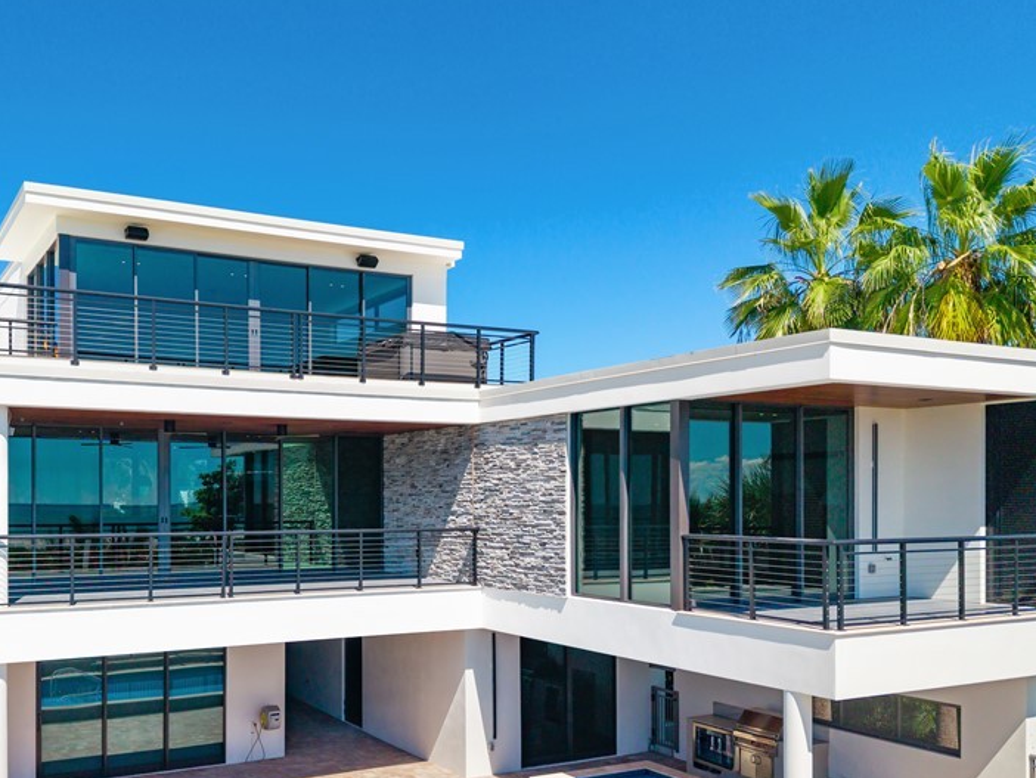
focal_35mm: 35
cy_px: 502
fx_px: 1048
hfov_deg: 51.7
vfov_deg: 40.3
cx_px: 353
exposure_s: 1/640
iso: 100
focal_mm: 8.67
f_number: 1.8
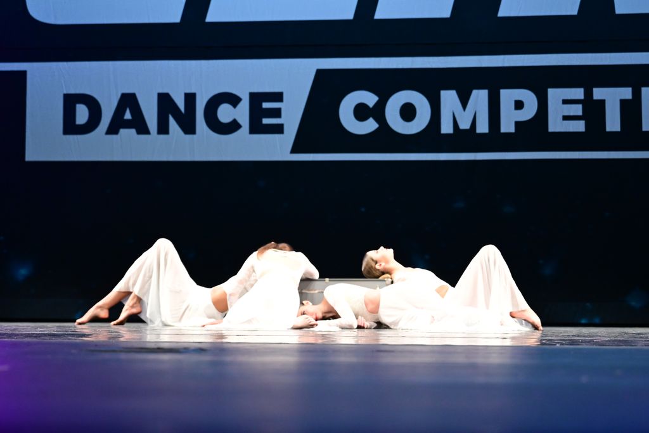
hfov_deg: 19.5
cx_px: 324
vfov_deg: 13.0
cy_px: 216
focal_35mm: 105
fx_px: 1893
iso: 2500
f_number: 3.2
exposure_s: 1/800
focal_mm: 70
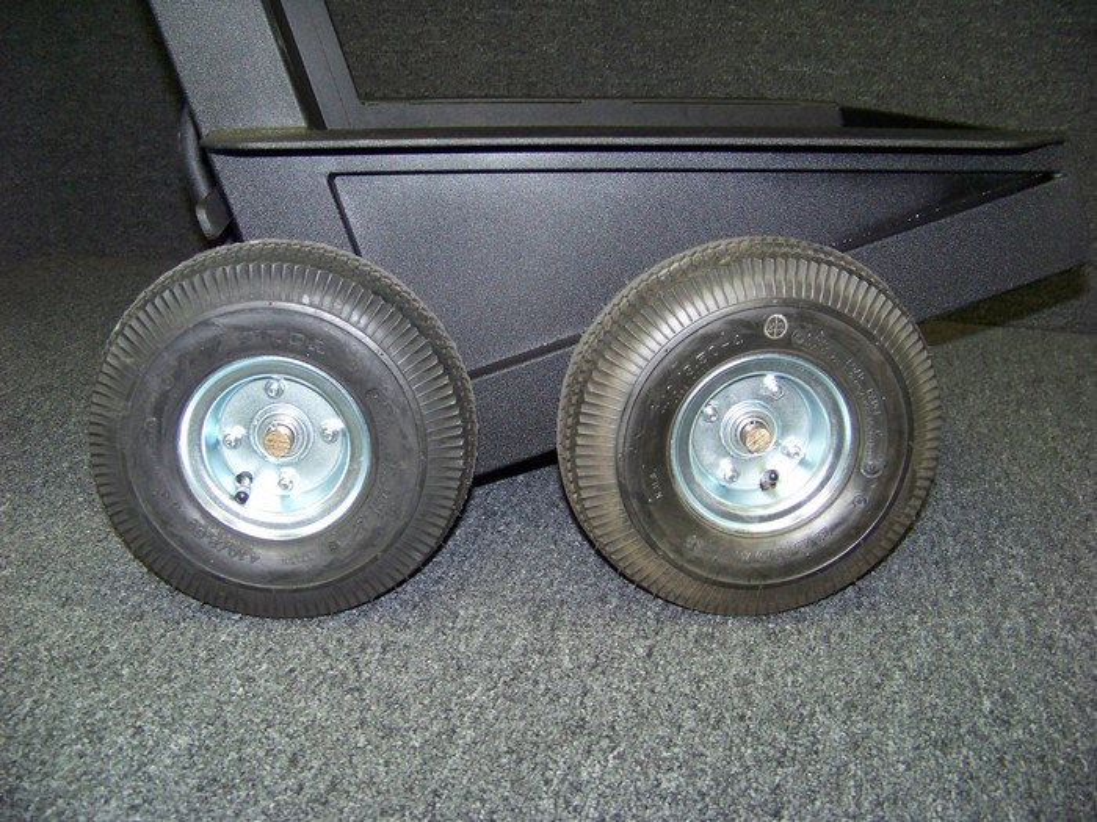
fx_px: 1141
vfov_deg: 39.7
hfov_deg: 51.4
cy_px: 411
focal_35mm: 36
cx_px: 548
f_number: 2.8
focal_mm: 5.85
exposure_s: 1/30
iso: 200
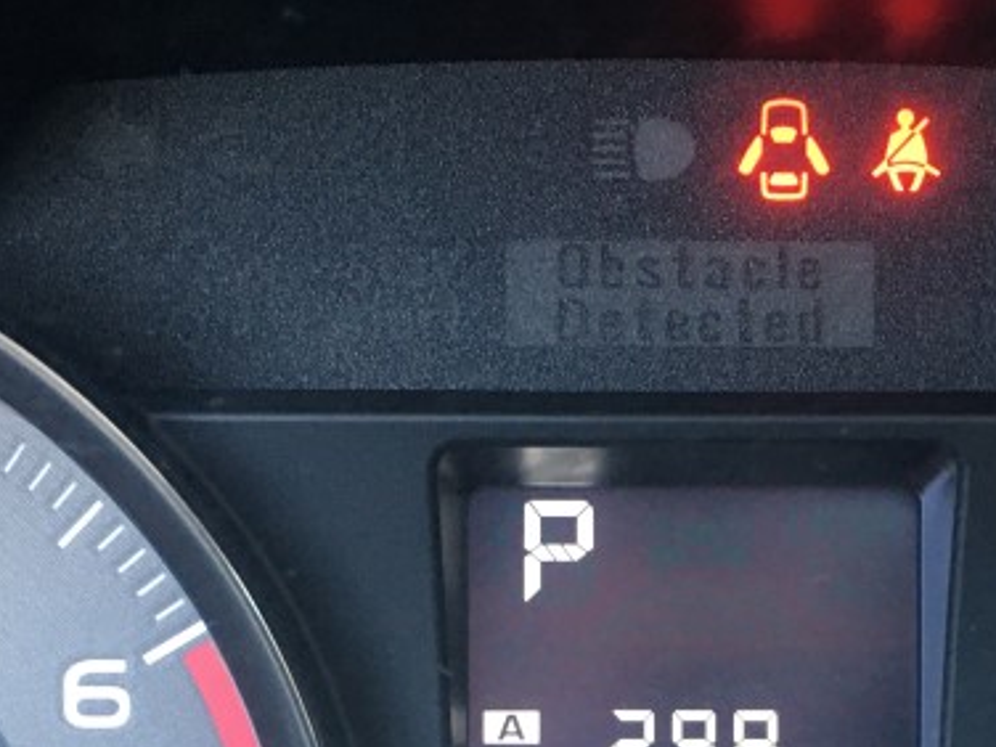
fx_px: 2273
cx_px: 713
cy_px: 758
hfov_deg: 24.5
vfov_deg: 18.2
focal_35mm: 79
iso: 80
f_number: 2.2
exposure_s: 1/30
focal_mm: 4.15
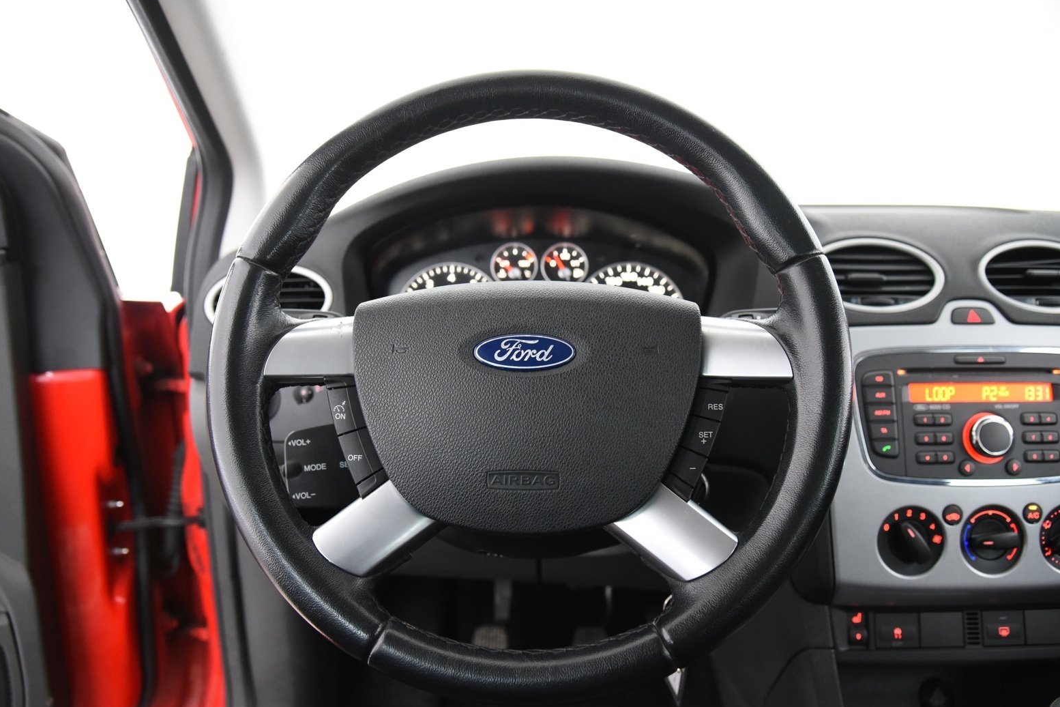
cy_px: 358
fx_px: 736
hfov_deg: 71.5
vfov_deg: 51.3
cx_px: 526
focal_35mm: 25
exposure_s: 1/20
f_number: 4
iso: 4000
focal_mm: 24
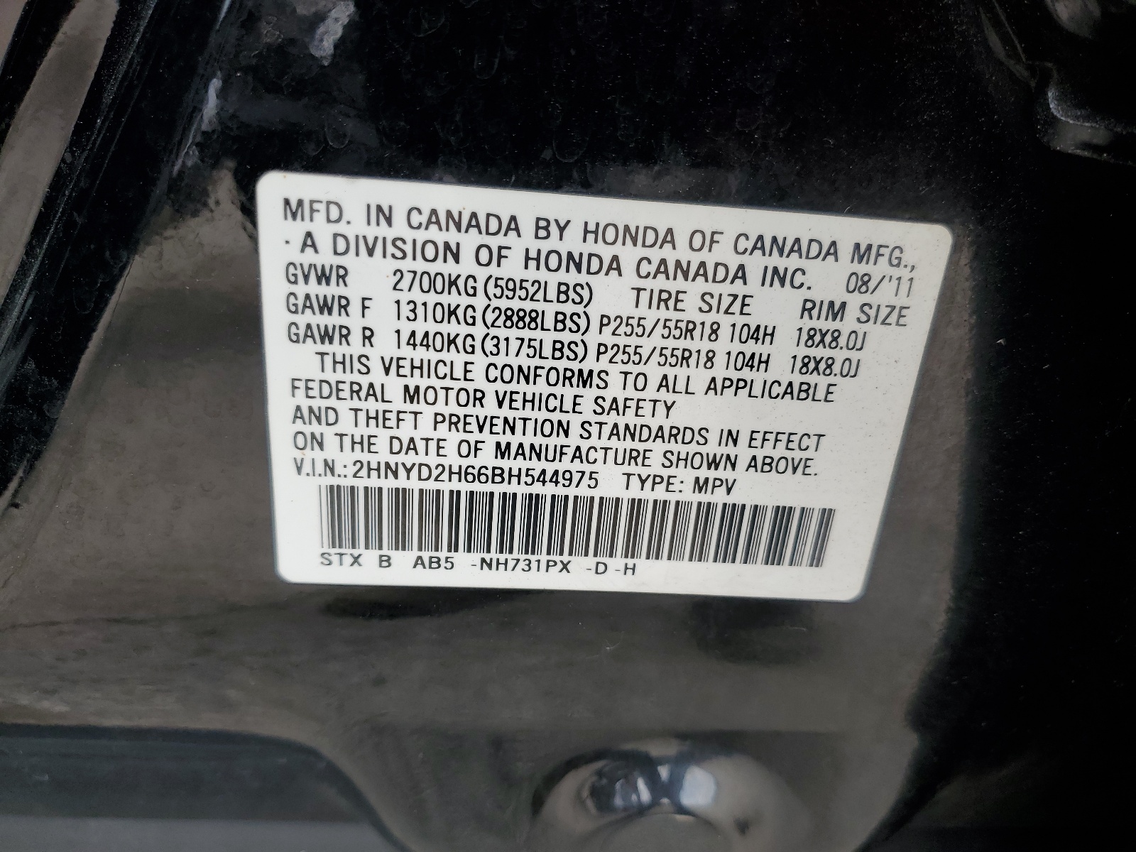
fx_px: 853
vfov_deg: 53.1
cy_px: 426
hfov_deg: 67.3
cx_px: 568
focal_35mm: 26
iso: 50
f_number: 1.5
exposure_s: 1/256
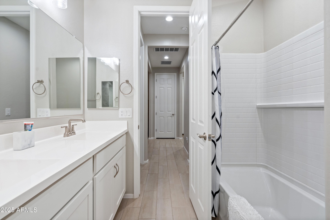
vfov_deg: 73.7
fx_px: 147
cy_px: 110
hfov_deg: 96.7
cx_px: 165
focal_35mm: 16
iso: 1250
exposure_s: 1/8
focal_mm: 16
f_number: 8
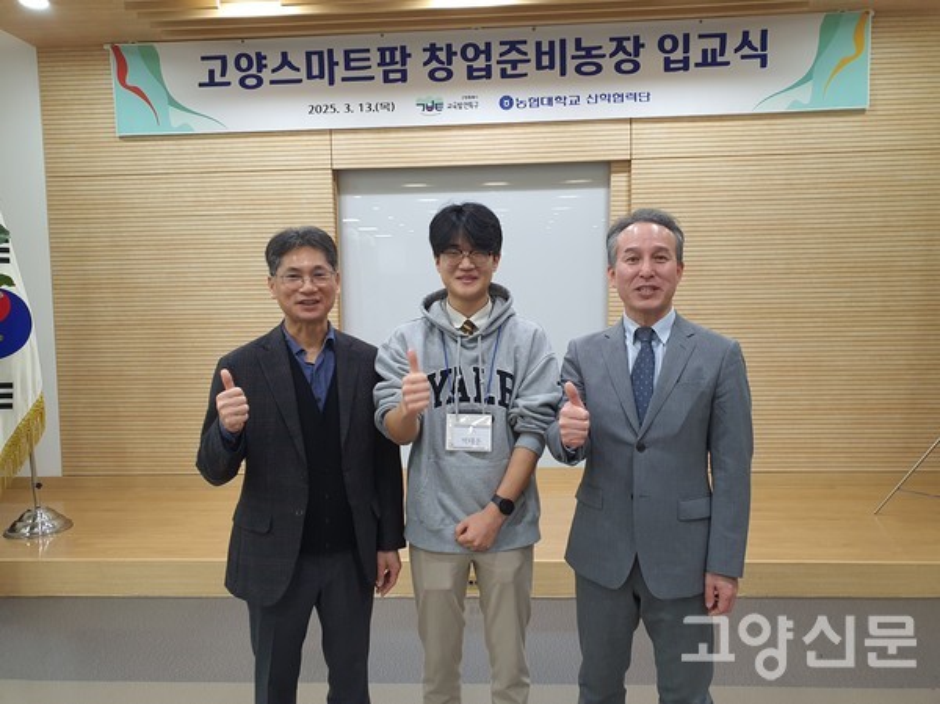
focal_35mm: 26
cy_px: 352
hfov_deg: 67.3
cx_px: 470
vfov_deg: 53.0
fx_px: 705
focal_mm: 4.3
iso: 200
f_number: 2.4
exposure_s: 1/60.2
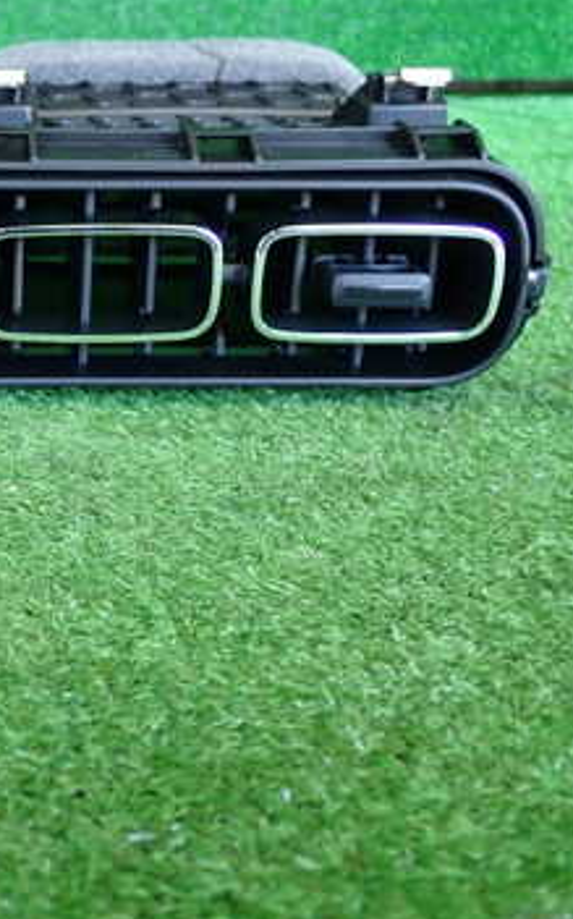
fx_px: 1451
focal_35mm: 58
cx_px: -107
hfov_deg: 20.9
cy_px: 414
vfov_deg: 35.1
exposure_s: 1/40
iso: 200
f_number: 2.4
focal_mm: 5.79
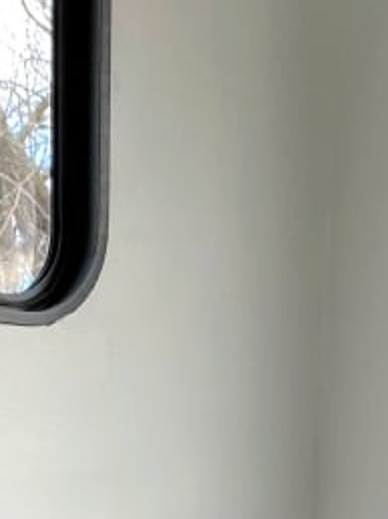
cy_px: 929
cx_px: 92
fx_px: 1811
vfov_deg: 14.4
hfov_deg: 12.2
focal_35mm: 121
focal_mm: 4.25
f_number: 1.8
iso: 100
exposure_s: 1/122
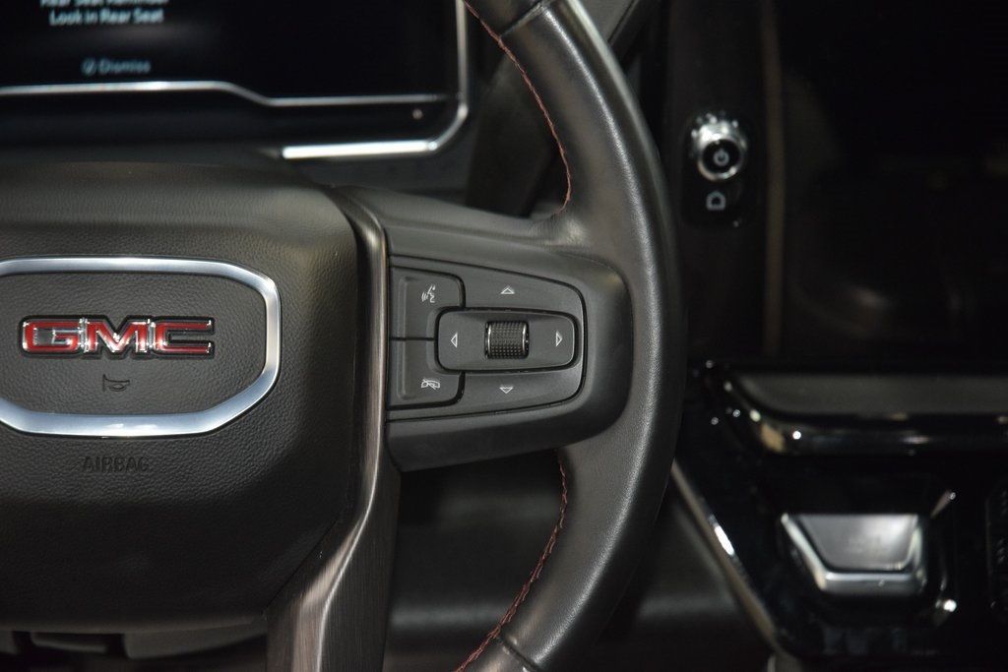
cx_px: 504
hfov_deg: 19.5
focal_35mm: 105
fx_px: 2940
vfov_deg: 13.0
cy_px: 336
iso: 2200
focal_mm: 70
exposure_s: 1/30
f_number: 4.5
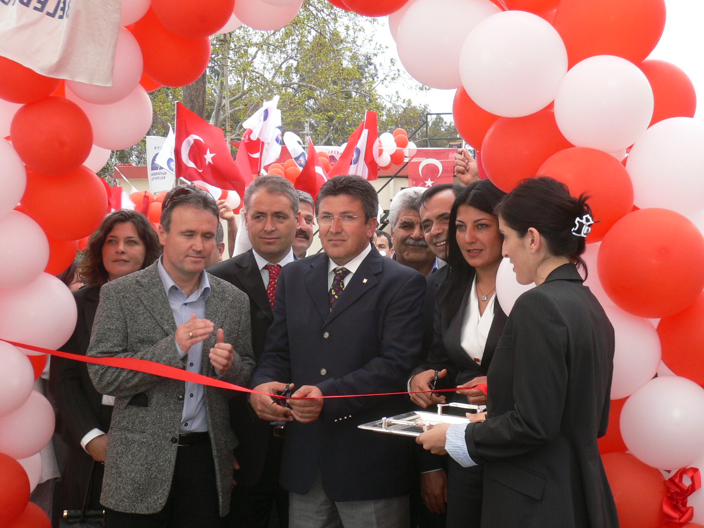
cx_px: 352
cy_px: 264
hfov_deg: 31.7
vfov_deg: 24.0
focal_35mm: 61
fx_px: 1241
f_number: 3.8
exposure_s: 1/250
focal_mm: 10.1
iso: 100
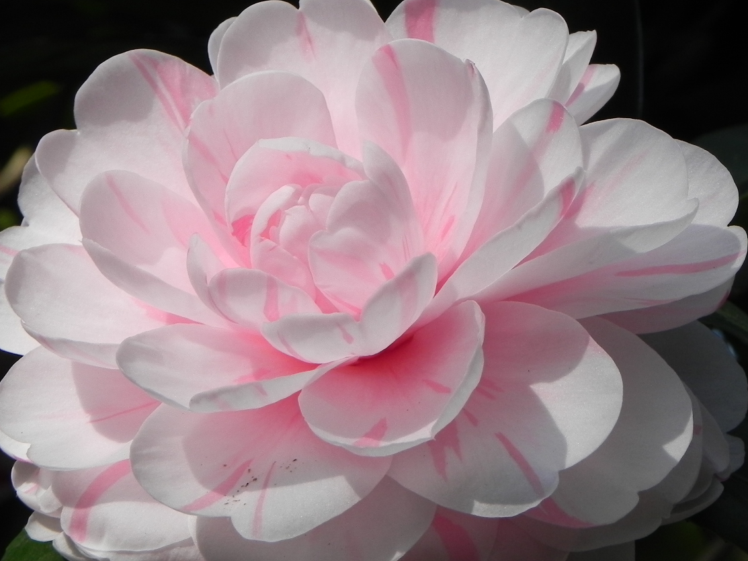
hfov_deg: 9.6
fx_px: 4473
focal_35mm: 207
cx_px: 360
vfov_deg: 7.2
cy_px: 326
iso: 160
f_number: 6.3
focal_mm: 25.7
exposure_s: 1/368
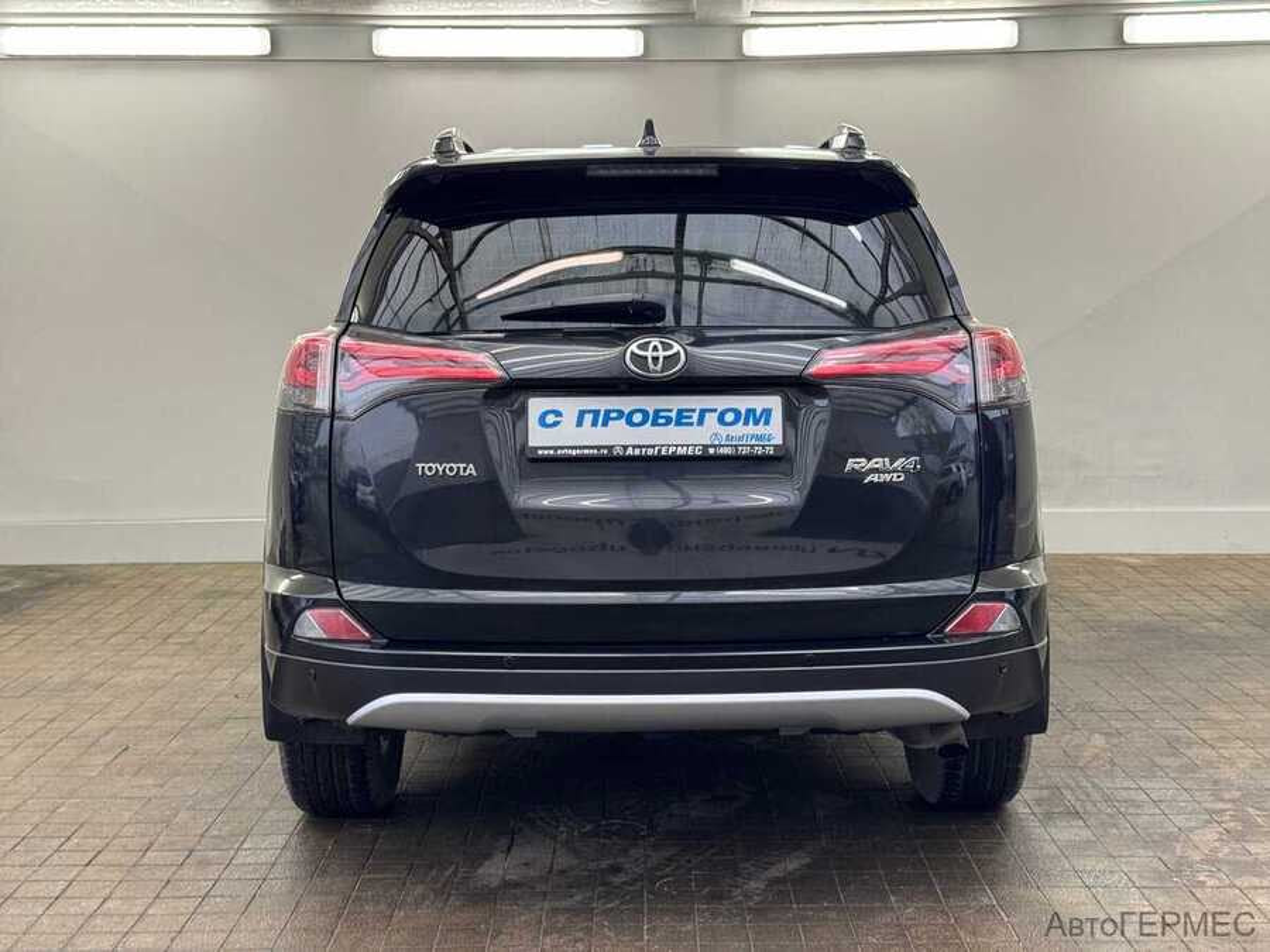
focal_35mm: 48
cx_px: 635
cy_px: 476
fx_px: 1761
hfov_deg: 39.7
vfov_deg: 30.3
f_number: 1.78
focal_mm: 6.76
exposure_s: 1/100
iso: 64
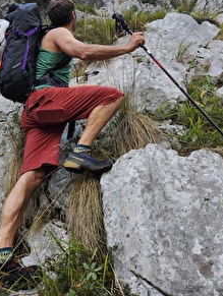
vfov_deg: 52.1
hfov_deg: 41.7
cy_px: 83
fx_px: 291
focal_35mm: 34
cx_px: 93
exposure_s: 1/180
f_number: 1.8
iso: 32
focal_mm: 5.4
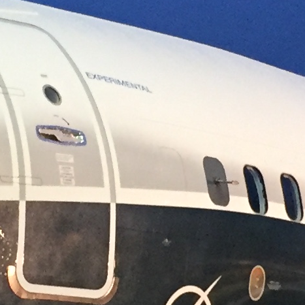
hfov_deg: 9.8
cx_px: 123
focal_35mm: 179
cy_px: 231
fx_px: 1784
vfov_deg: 9.8
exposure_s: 1/30
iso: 200
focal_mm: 4.15
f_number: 2.2
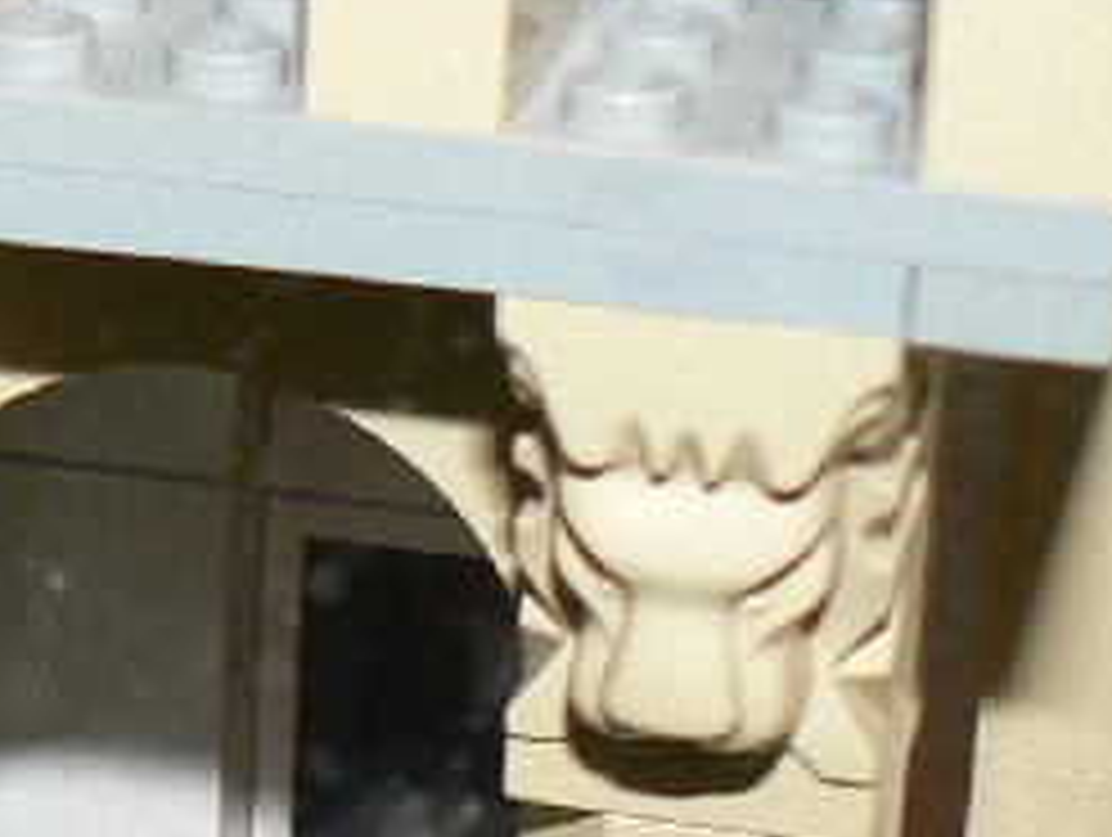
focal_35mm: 149
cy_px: 1022
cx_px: -801
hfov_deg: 12.3
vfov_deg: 9.8
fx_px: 4793
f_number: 2.8
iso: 100
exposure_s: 1/30
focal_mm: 6
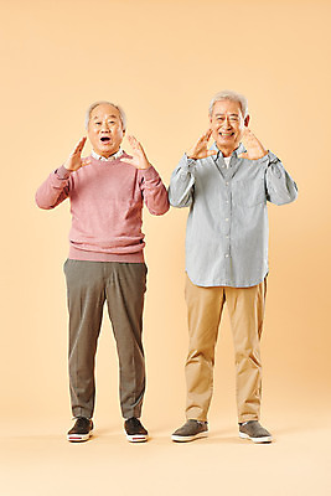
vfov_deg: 24.8
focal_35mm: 82
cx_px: 166
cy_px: 248
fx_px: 1130
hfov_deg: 16.7
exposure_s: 1/125
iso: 100
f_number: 8
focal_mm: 82
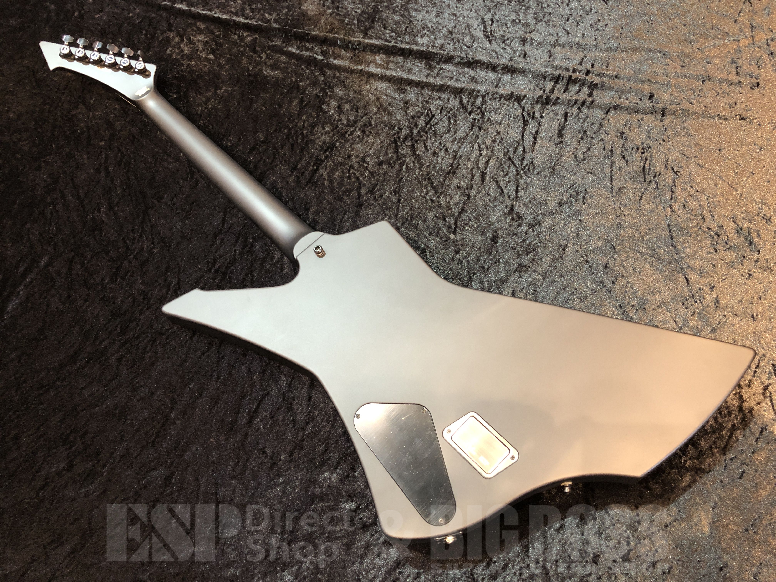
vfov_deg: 49.7
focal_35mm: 28
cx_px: 388
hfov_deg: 63.4
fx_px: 628
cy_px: 291
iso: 100
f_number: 1.8
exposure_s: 1/7
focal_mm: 3.99
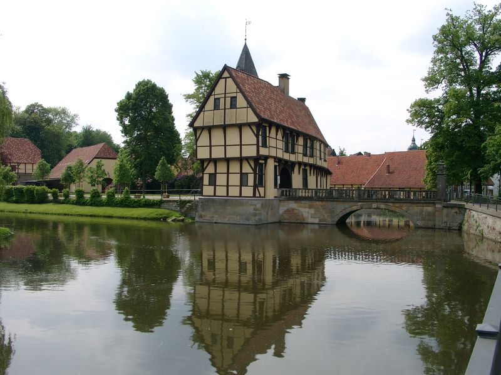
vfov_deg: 41.8
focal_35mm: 34
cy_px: 188
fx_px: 492
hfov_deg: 54.0
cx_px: 250
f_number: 4
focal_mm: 7.13
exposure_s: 1/637
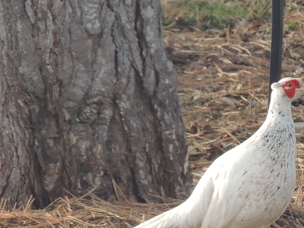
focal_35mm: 1333
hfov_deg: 1.5
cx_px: 251
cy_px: 212
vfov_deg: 1.1
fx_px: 11711
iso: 400
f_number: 4.8
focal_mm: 71.3
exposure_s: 1/200
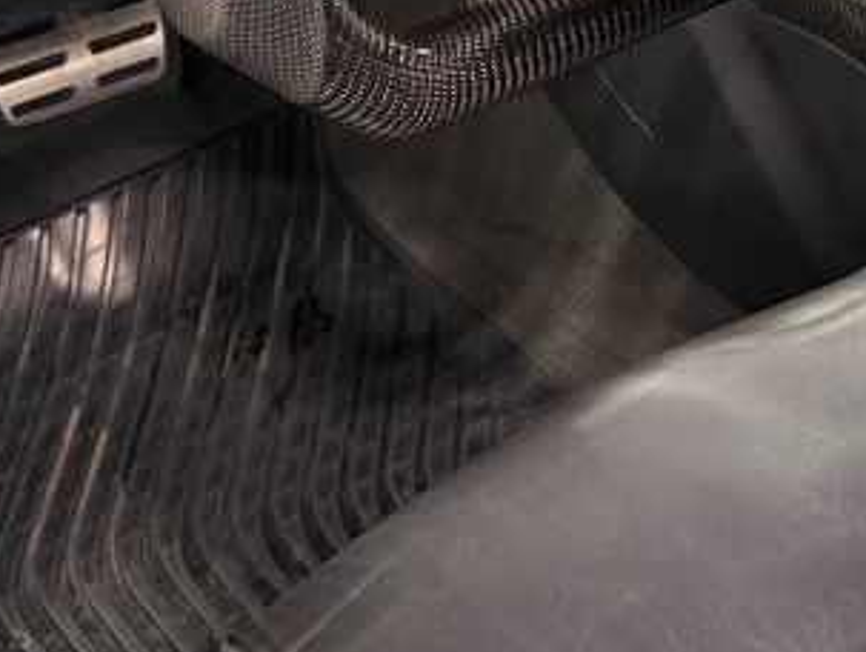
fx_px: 2029
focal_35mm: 81
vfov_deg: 16.5
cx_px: 732
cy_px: -355
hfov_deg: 23.6
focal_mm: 6.76
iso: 160
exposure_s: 1/60
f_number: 1.78
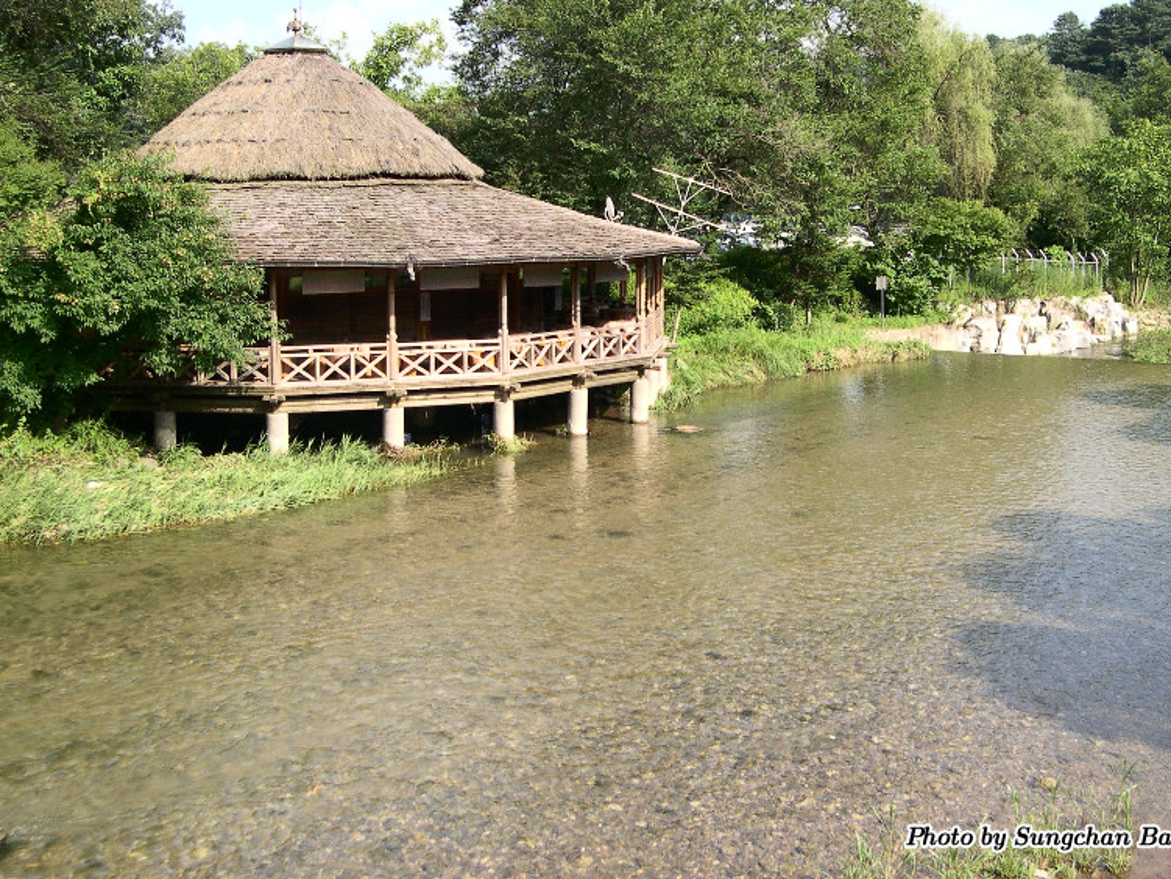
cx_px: 575
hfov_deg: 43.8
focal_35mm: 43
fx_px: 1455
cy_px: 390
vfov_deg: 33.6
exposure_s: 1/685
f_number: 2.8
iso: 100
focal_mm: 8
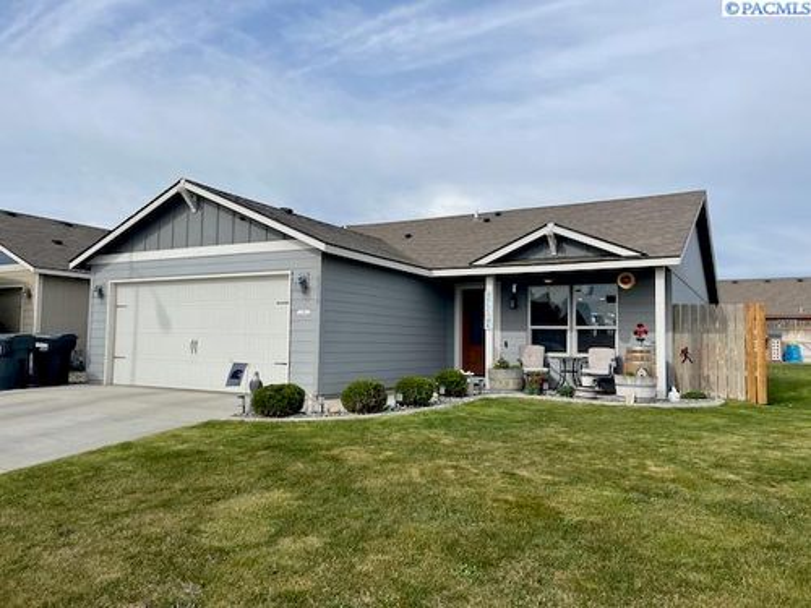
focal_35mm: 25
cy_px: 304
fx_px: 586
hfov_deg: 69.4
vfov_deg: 54.9
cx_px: 406
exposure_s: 1/4525
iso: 32
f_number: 1.6
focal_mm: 5.1
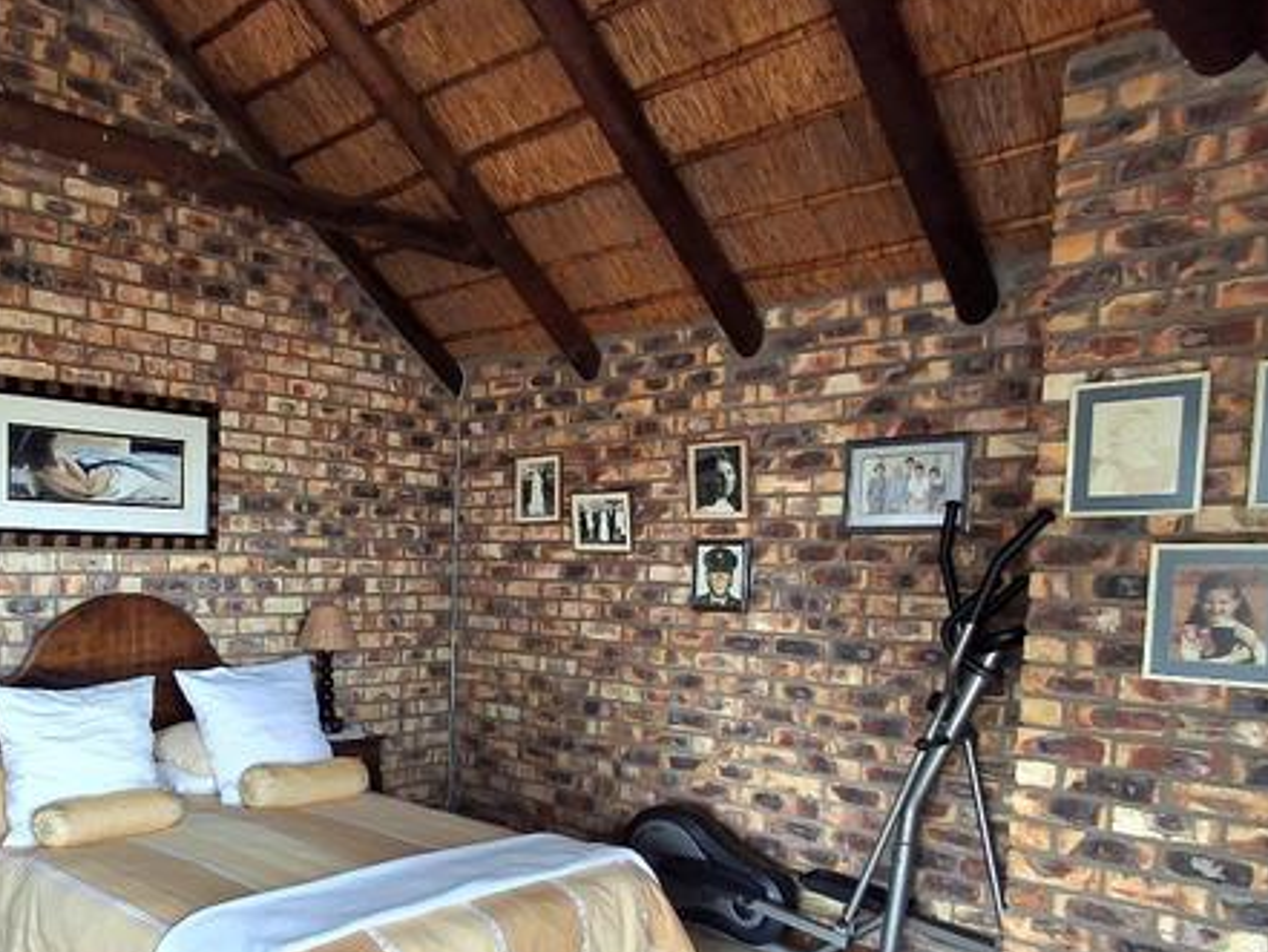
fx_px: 1063
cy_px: 664
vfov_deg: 47.2
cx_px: 357
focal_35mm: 29
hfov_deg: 59.2
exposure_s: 1/60.2
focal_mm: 1.64
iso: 40
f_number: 2.2
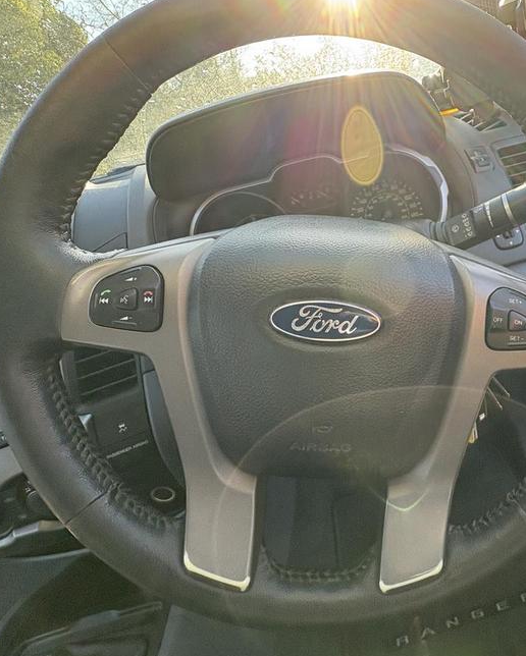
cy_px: 321
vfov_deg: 83.2
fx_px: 369
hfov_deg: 67.3
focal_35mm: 19
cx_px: 381
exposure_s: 1/99
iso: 50
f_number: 2.2
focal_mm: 2.22
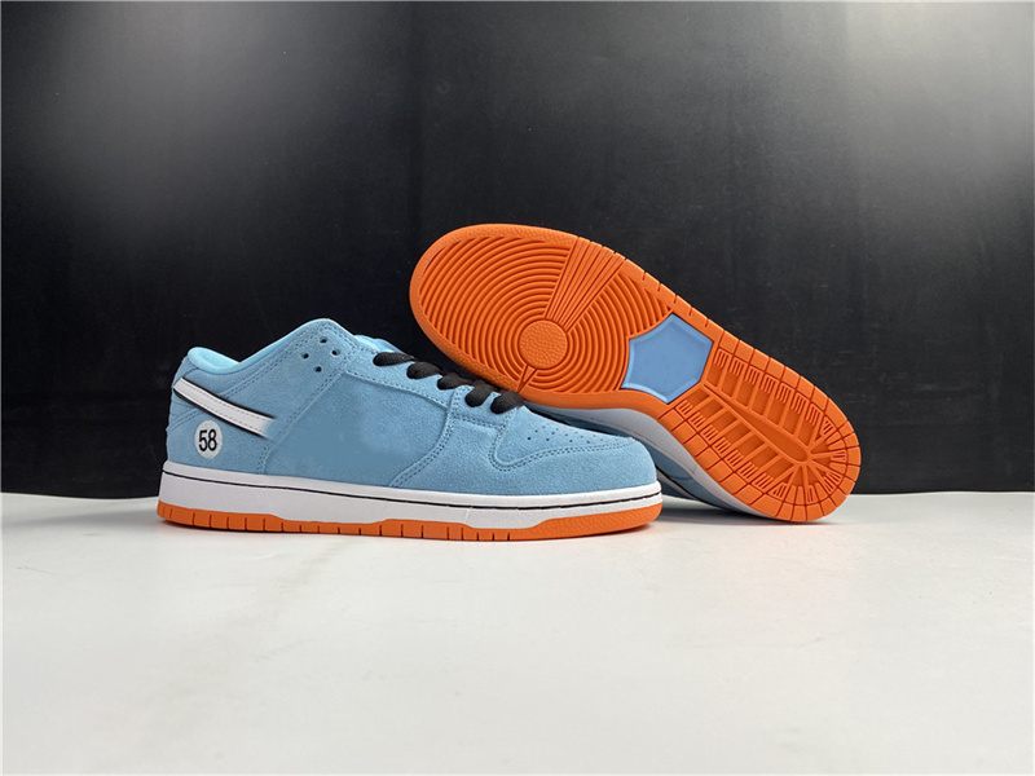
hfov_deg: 67.3
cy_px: 388
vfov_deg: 53.1
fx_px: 777
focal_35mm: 26
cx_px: 518
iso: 40
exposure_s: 1/100
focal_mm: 4.25
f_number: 1.8
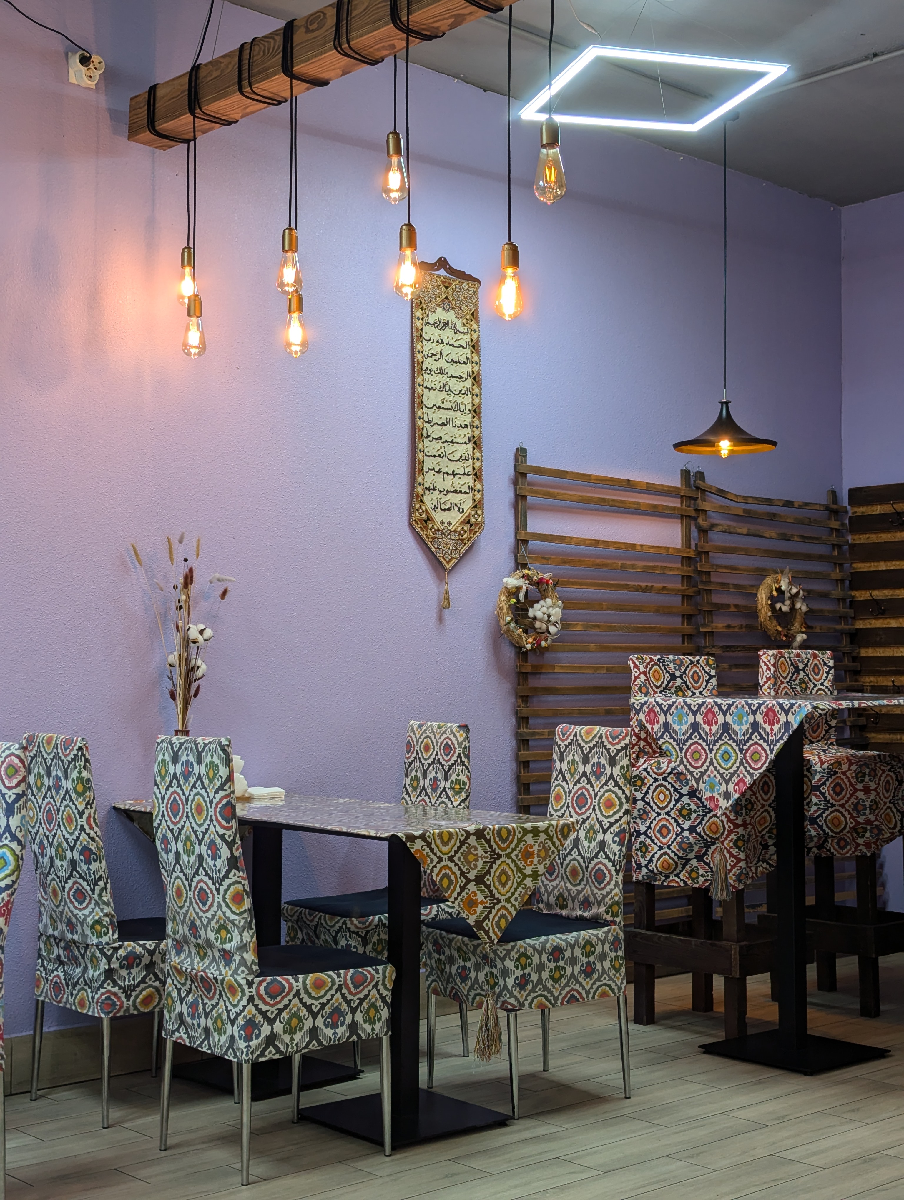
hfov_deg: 30.3
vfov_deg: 39.6
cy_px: 600
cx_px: 452
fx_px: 1667
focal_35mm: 48
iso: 78
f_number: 1.85
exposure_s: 1/99.9
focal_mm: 6.81
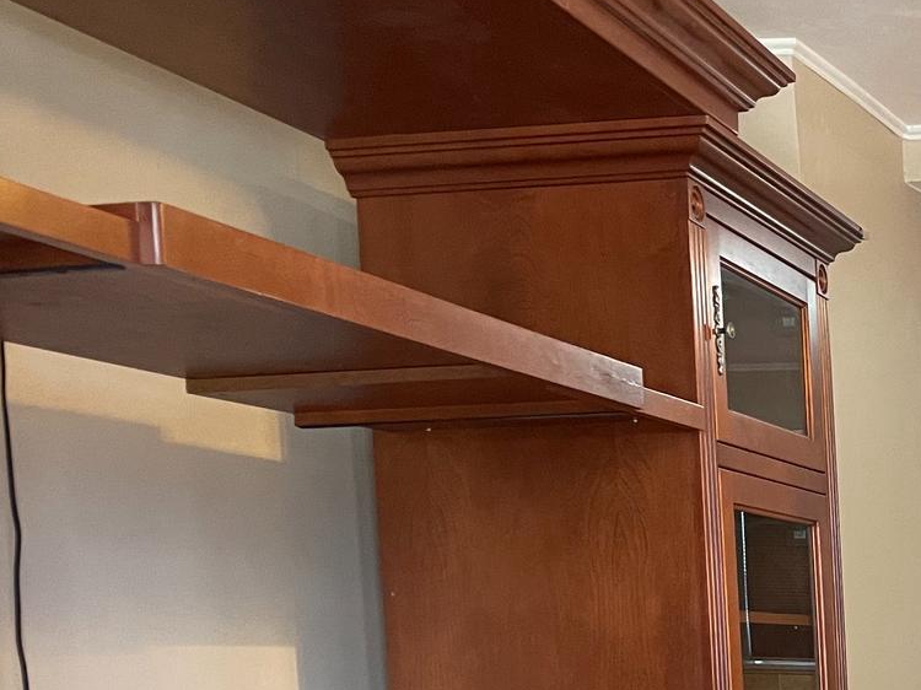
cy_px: 851
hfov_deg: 24.2
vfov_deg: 19.4
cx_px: 1179
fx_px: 1888
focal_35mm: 71
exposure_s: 1/60
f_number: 1.6
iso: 250
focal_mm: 4.2
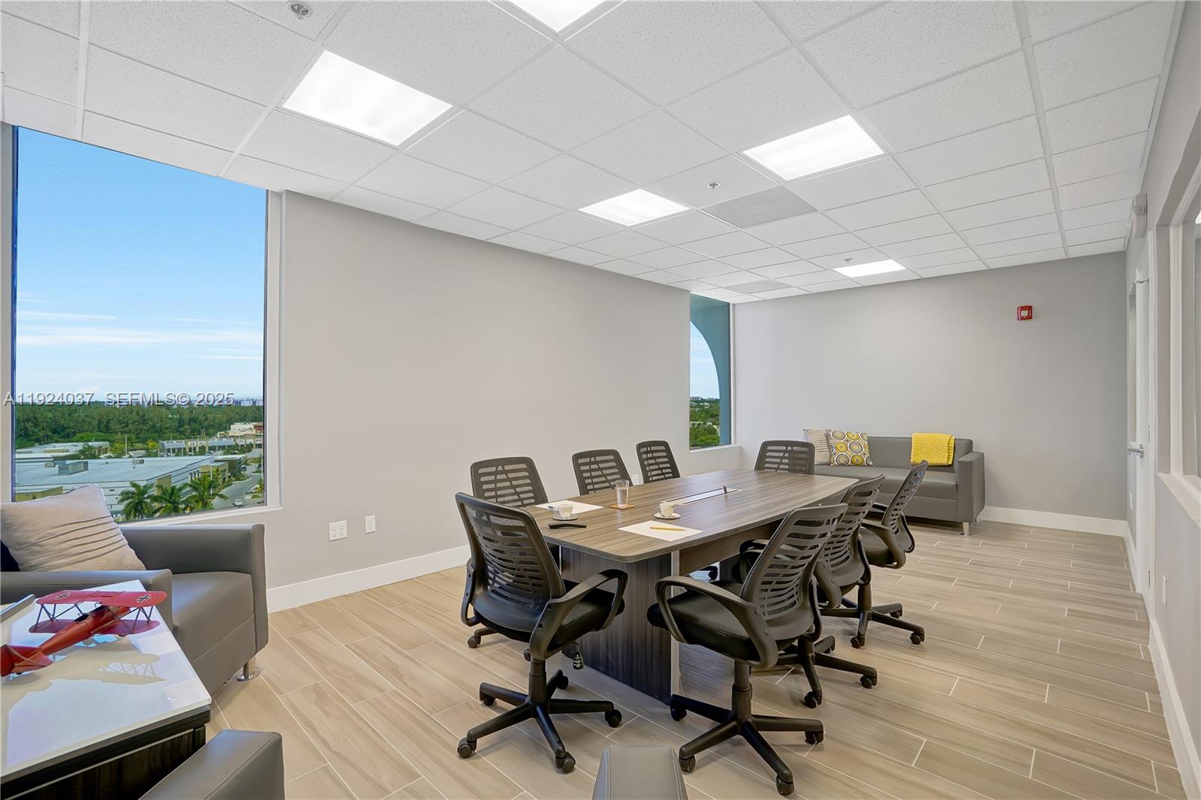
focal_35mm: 15
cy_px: 400
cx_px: 600
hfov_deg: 100.4
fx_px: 500
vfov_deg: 77.3
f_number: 8
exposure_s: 1/5
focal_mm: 10
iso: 160
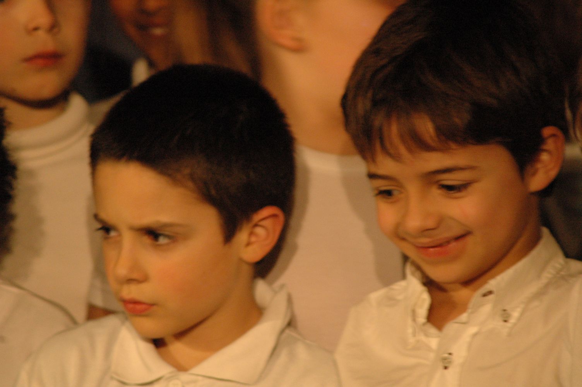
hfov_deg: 4.6
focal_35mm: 450
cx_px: 291
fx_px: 7268
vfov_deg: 3.0
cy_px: 194
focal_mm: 300
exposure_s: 1/30
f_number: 5.6
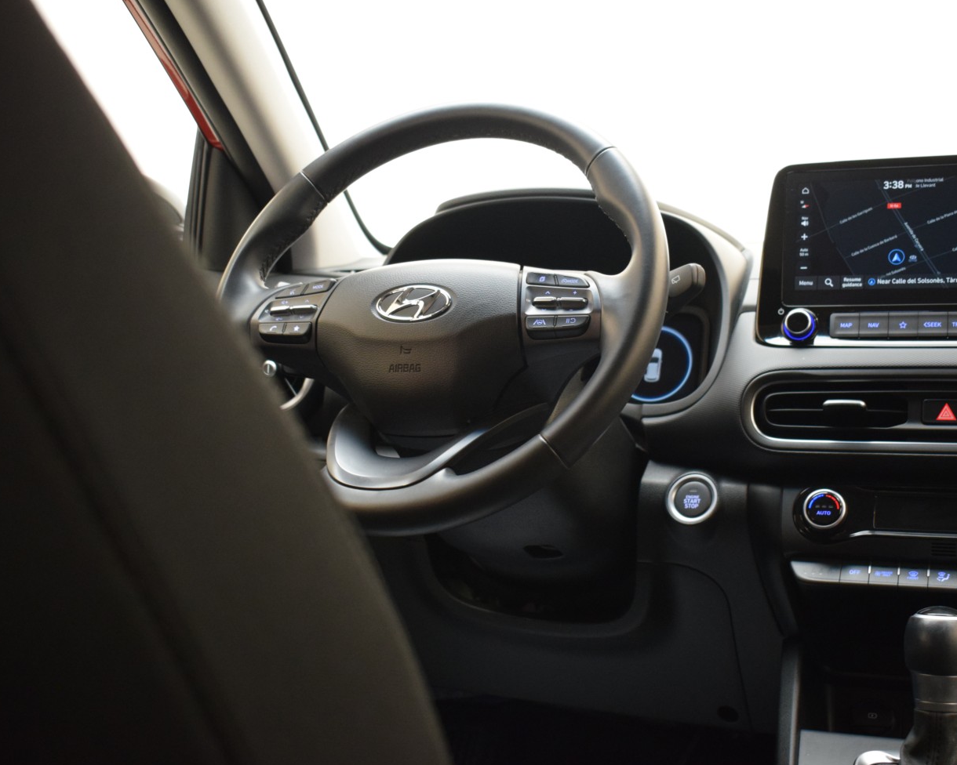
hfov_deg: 41.1
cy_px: 389
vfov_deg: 33.4
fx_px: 1275
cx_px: 502
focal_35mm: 45
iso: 2000
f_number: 4
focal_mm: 26
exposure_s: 1/30
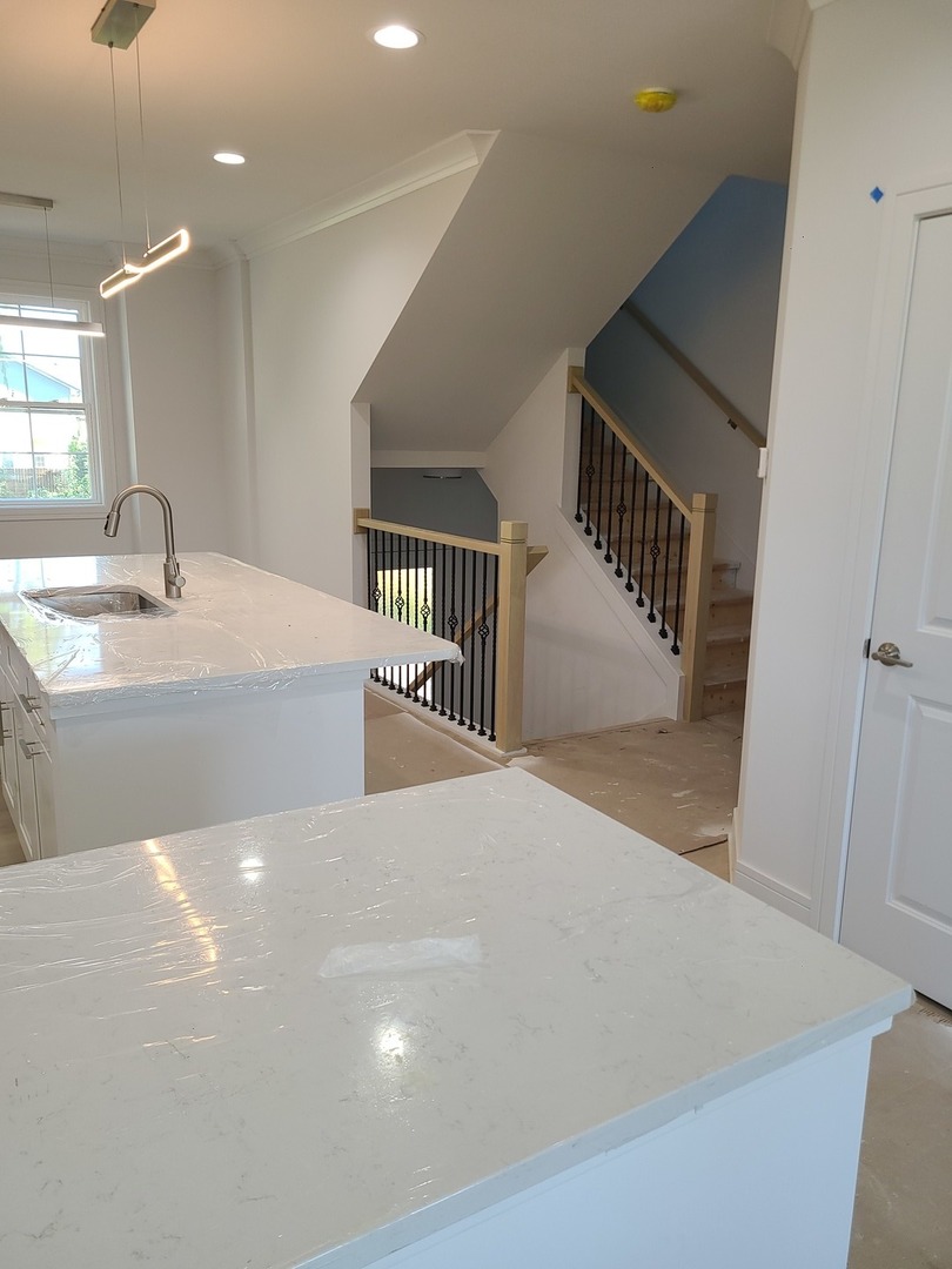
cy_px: 634
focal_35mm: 26
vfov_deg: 67.3
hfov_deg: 53.1
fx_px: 953
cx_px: 476
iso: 64
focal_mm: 5.4
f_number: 1.8
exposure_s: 1/60
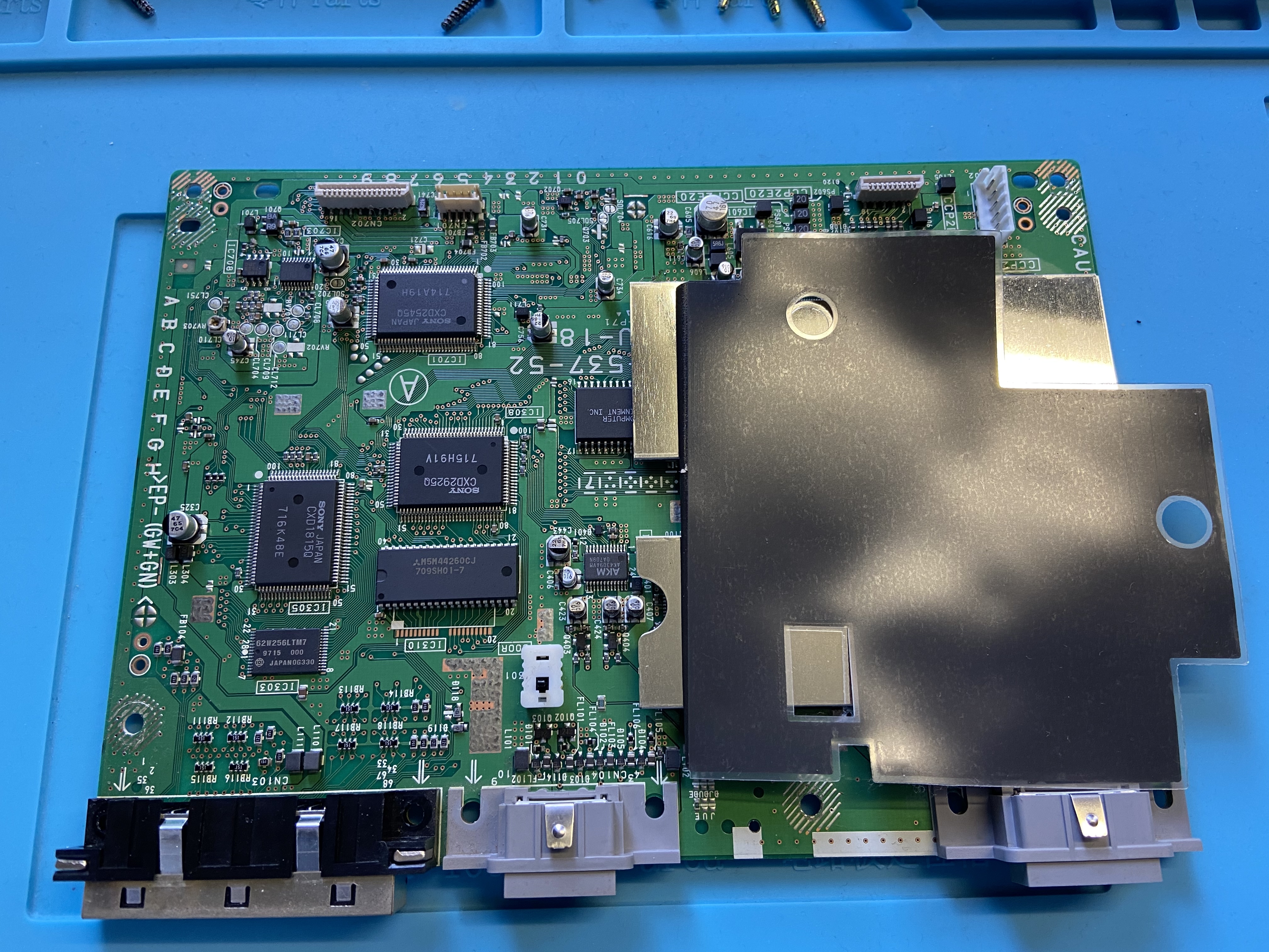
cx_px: 634
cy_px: 476
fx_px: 953
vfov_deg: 53.1
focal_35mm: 26
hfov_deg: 67.3
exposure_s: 1/50
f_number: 1.8
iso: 125
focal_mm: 4.25
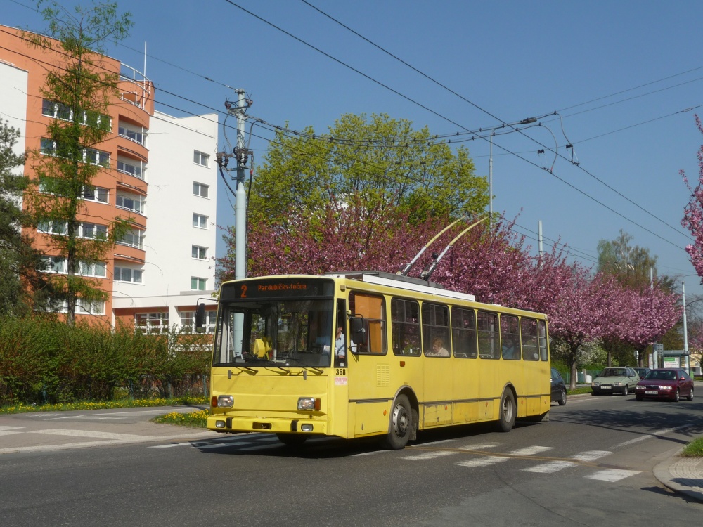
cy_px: 264
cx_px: 352
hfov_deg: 39.7
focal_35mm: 48
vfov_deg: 30.3
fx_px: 975
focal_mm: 8
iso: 100
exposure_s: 1/1300
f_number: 4.2
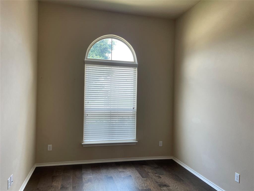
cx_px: 127
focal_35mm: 26
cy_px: 96
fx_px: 191
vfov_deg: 53.1
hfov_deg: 67.3
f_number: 1.6
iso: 80
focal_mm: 4.2
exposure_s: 1/120
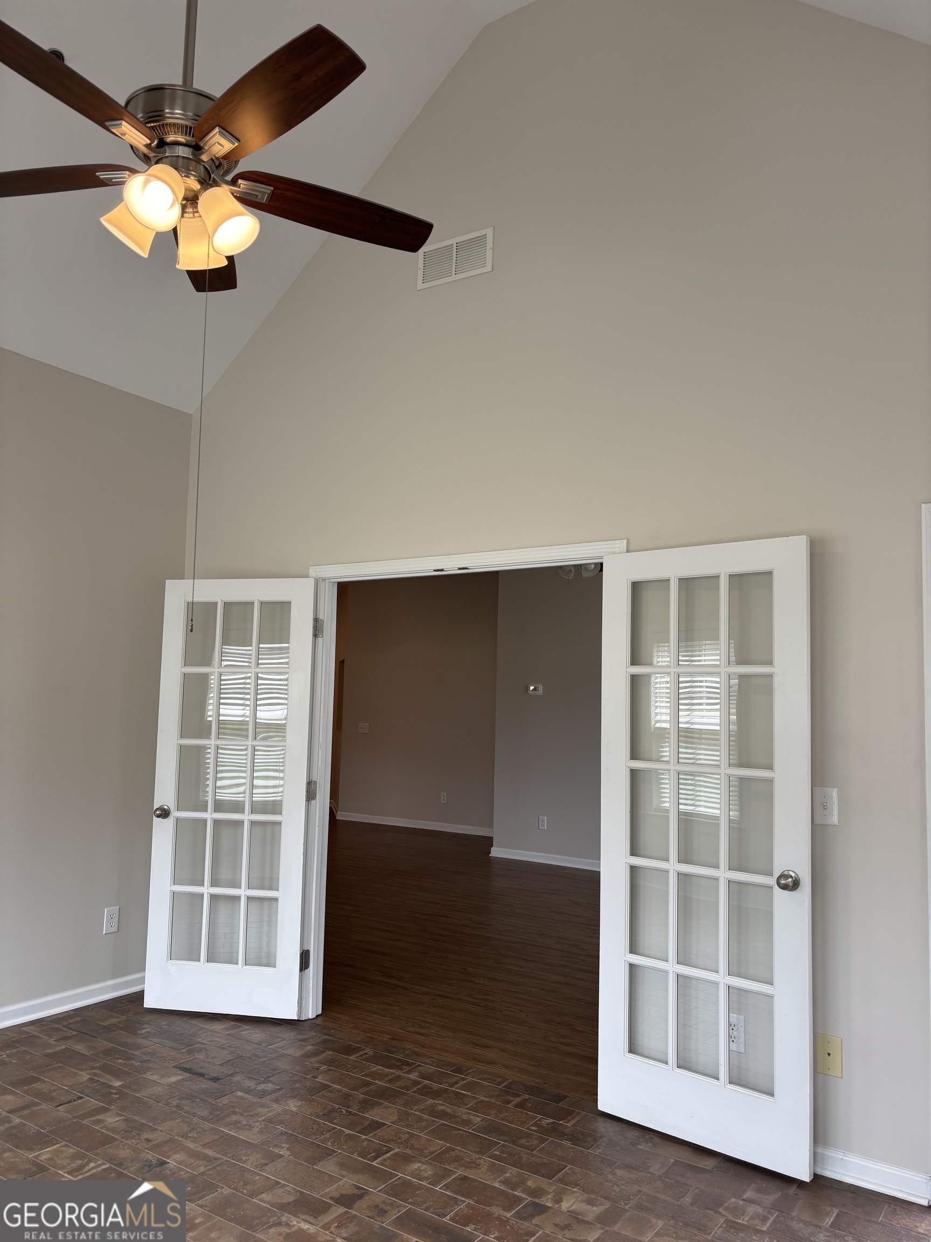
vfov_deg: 67.3
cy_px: 621
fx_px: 932
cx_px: 466
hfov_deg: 53.1
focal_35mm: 26
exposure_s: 1/134
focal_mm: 5.96
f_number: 1.6
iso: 32
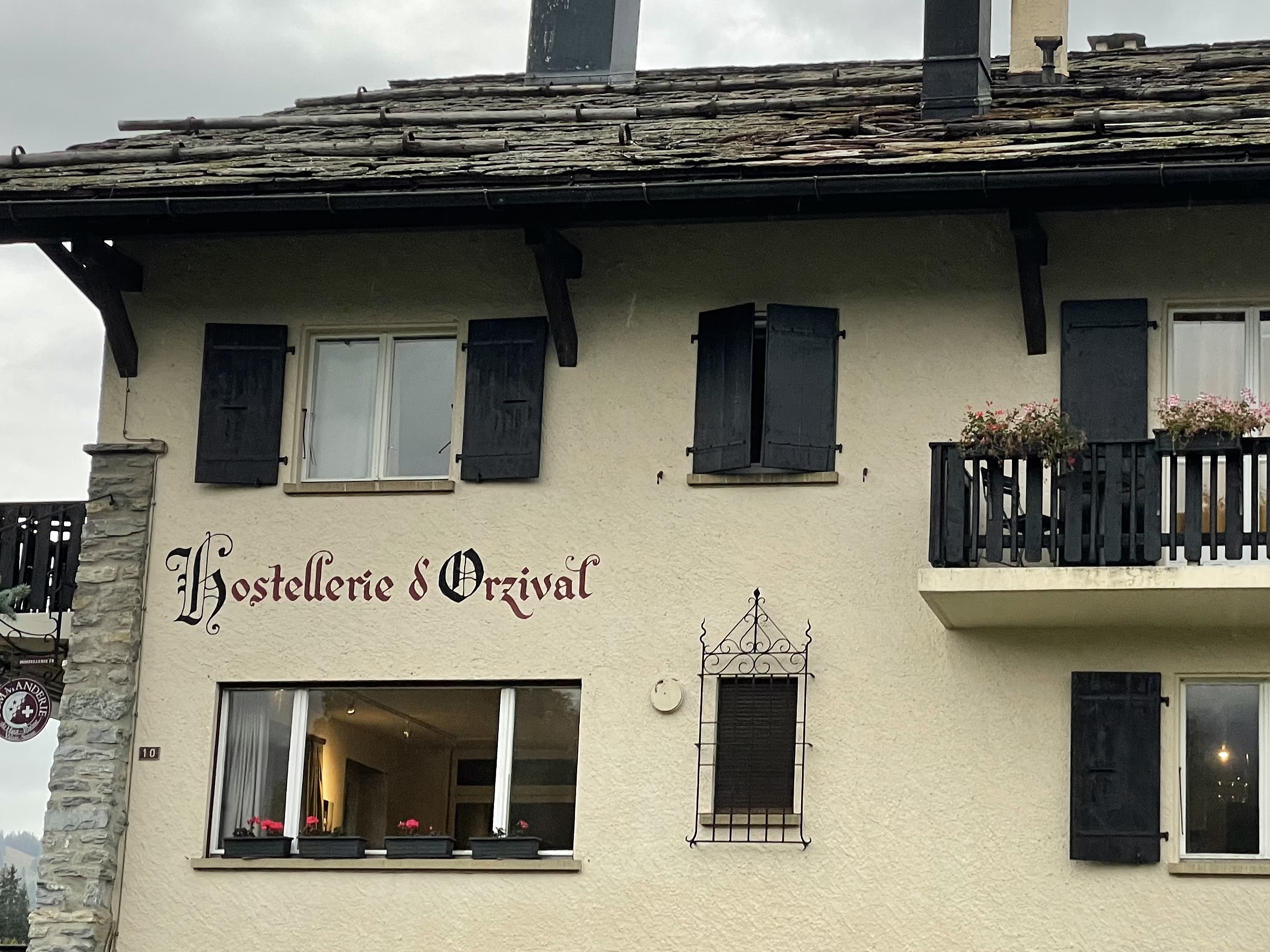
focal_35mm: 88
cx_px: 850
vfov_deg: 16.8
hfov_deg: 22.2
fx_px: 3228
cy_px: 483
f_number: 2
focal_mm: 6
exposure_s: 1/122
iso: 40
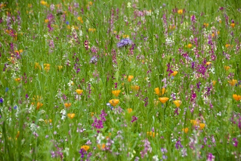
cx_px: 120
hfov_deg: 13.0
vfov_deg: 8.7
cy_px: 80
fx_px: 1055
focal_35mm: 158
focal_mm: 105
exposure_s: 1/800
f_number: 5.6
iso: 400
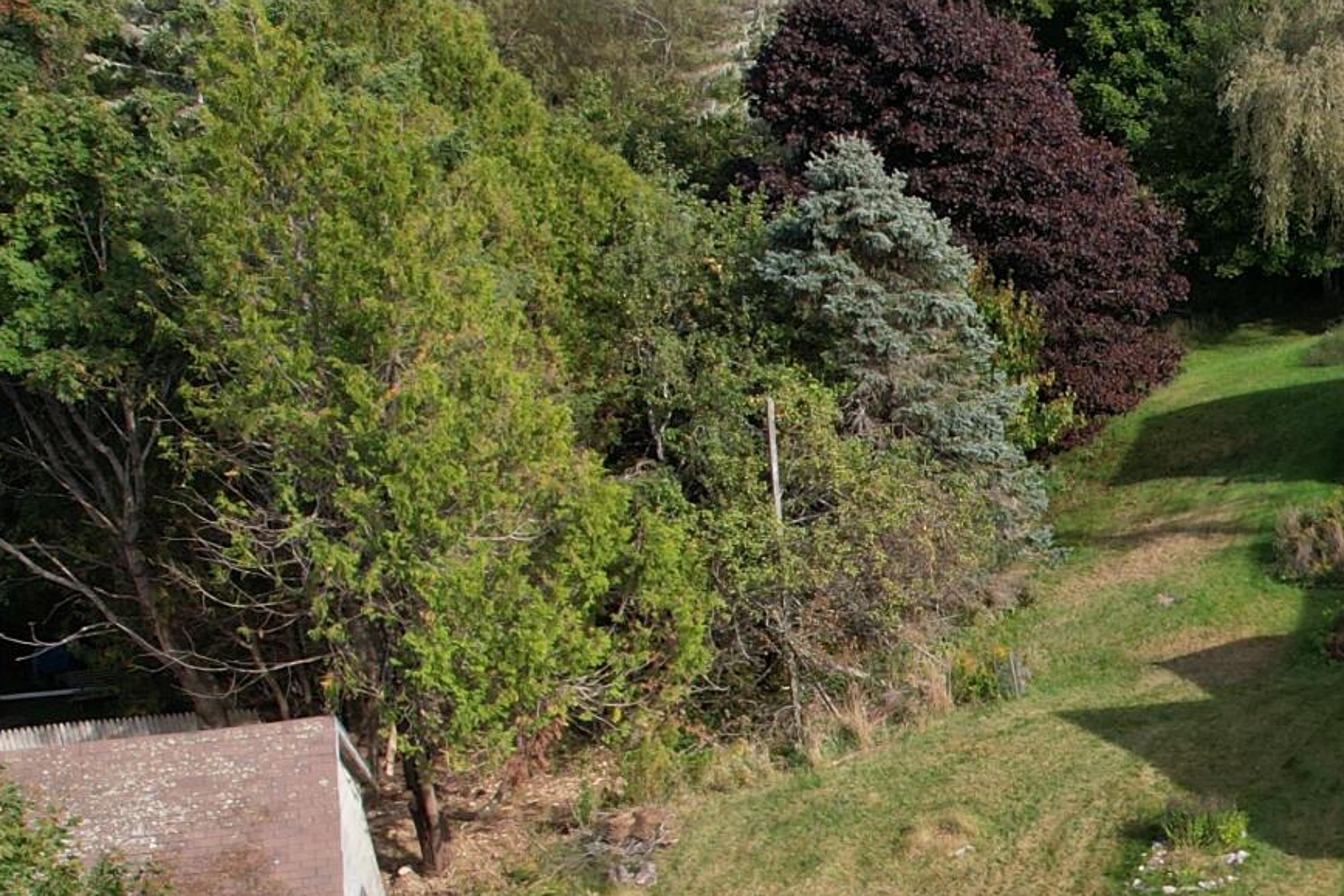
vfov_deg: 17.6
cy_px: 837
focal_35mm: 76
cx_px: 1787
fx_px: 2838
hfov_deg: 23.3
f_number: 2.8
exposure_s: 1/1500
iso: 130
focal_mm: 8.38
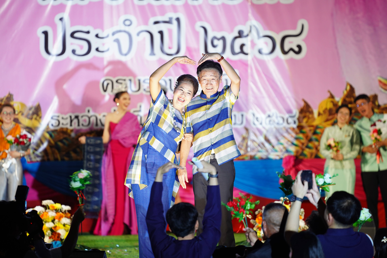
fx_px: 2150
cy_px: 129
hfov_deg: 10.3
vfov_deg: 6.9
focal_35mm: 200
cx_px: 194
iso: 1000
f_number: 3.2
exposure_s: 1/400
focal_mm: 200
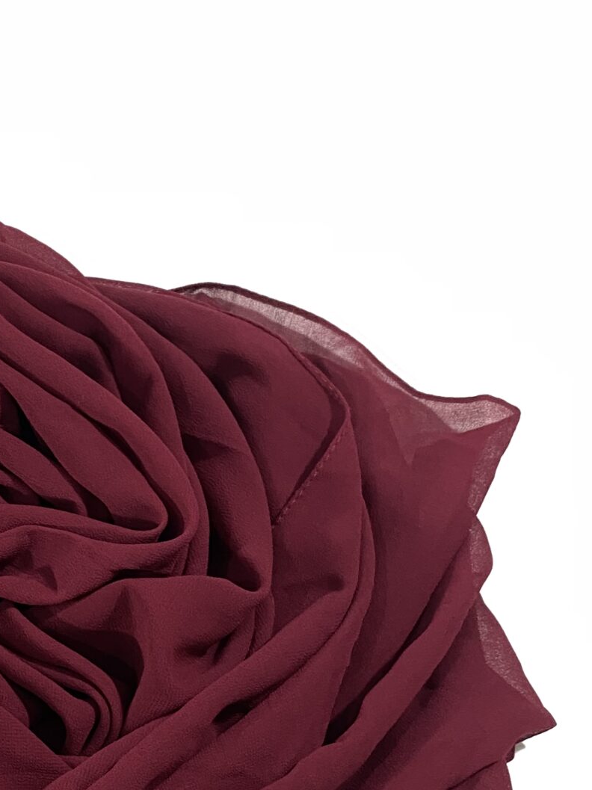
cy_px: 682
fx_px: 1437
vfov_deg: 29.7
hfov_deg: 22.2
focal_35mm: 63
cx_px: -30
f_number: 1.8
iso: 640
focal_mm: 4.25
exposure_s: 1/40
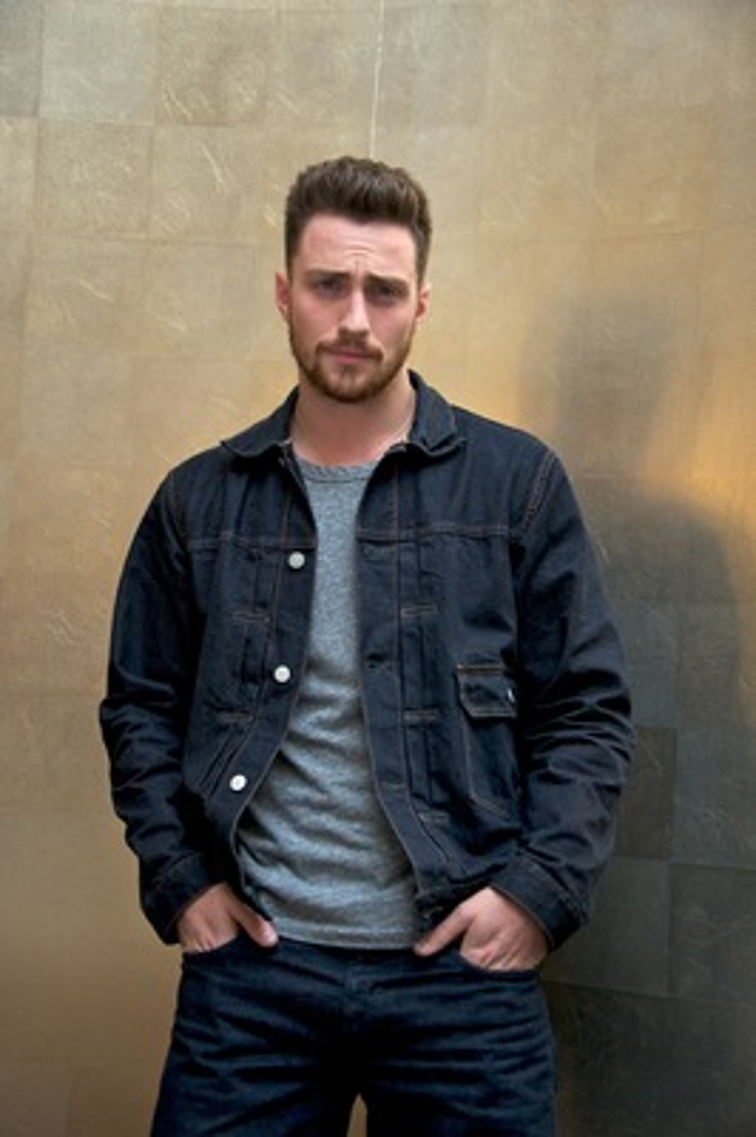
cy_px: 568
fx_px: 2051
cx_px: 378
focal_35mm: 65
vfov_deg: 31.0
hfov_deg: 20.9
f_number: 5.6
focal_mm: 65
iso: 800
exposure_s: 1/60
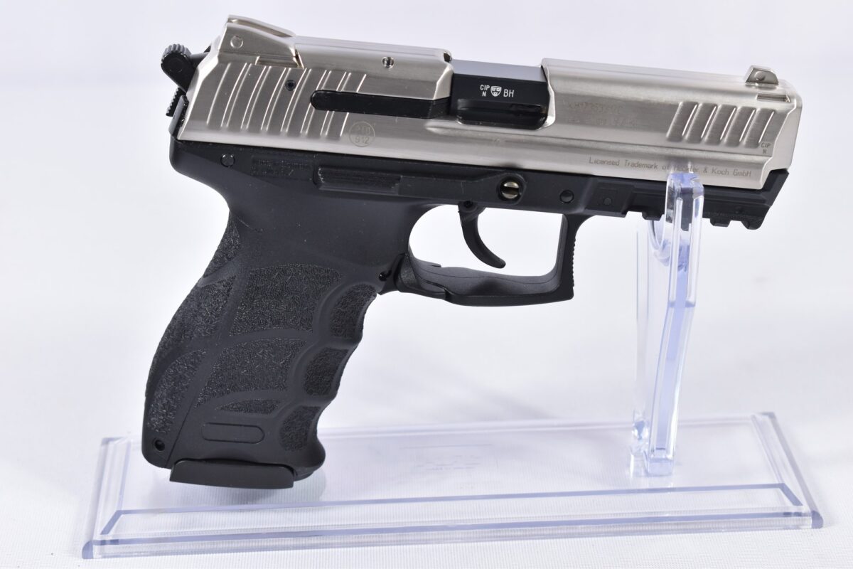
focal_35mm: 82
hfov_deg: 24.6
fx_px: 1955
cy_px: 284
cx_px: 426
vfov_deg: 16.6
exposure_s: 1/30
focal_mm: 55
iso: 640
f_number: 5.6
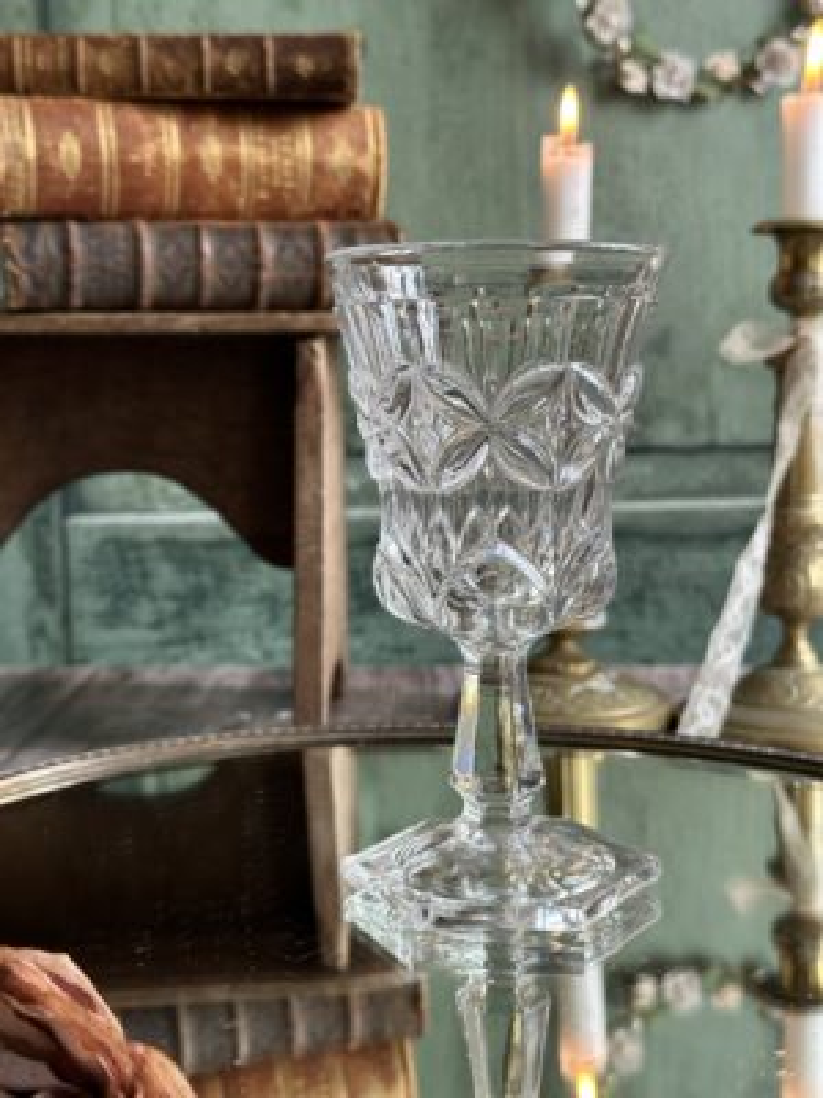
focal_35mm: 48
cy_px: 549
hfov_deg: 30.3
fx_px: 1522
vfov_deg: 39.7
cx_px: 412
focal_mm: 6.86
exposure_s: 1/65
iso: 80
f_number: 1.78
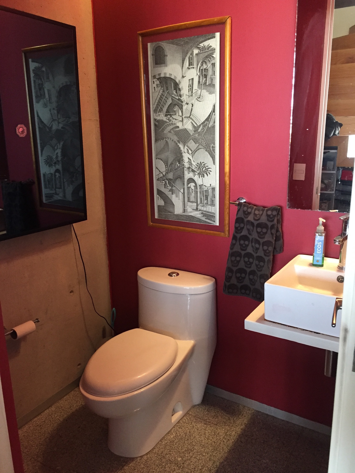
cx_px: 178
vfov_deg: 61.7
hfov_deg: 48.2
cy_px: 236
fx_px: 397
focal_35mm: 29
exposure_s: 1/30
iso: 200
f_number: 2.2
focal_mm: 4.15
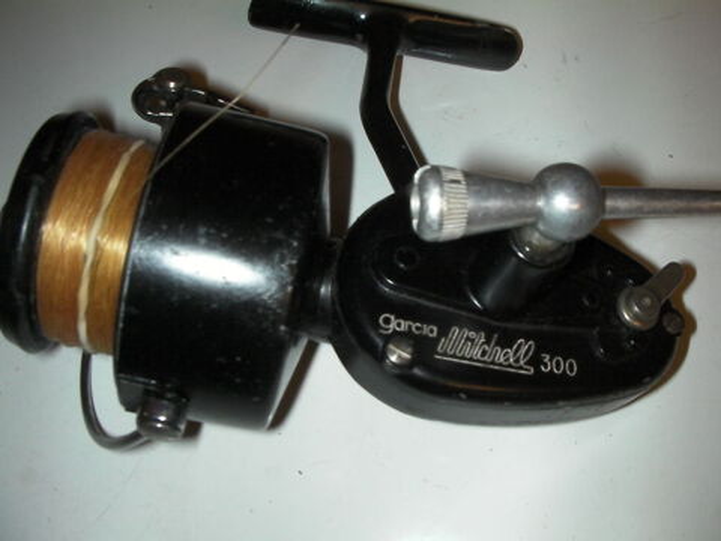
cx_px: 360
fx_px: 791
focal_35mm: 38
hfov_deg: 49.0
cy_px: 270
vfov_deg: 37.7
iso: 200
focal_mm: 6.3
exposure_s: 1/30
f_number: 5.6
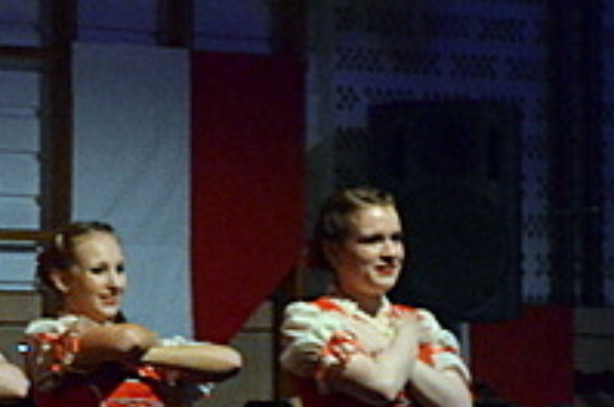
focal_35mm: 332
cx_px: -296
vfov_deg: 4.1
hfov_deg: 6.1
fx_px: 5653
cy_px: 447
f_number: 4
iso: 3200
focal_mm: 55
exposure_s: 1/200
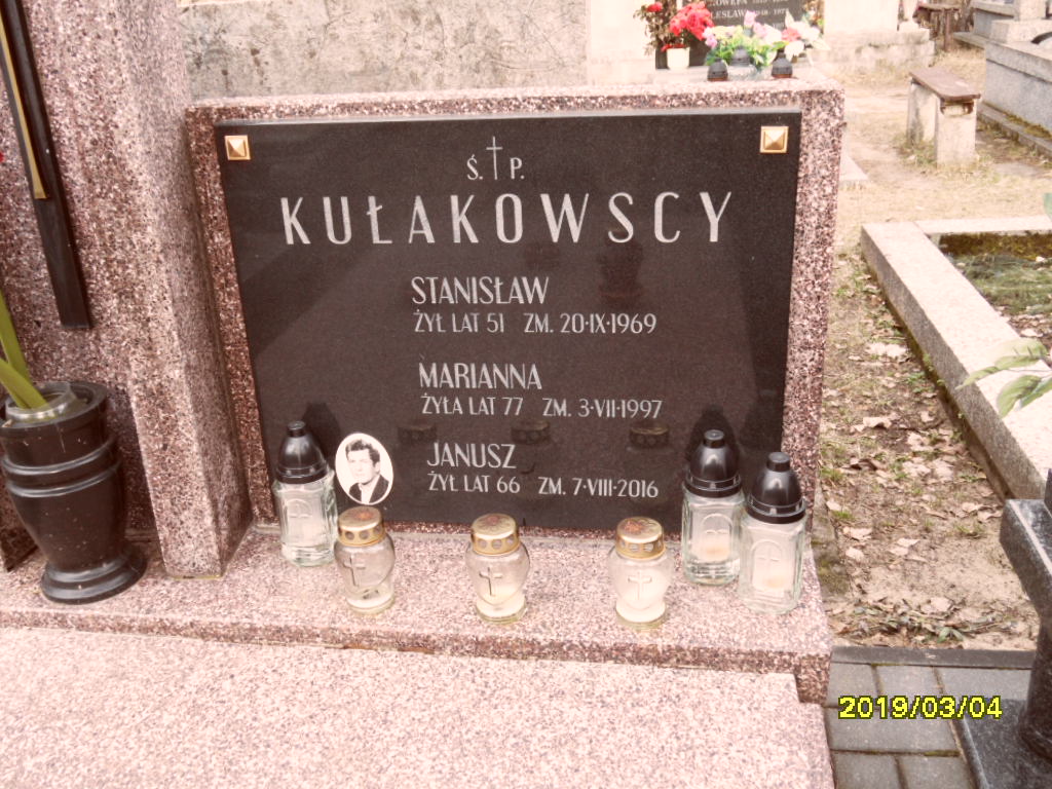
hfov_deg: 56.8
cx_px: 526
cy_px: 394
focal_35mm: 32
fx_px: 972
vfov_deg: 44.2
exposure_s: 1/60
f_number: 3.4
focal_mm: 5.3
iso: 100
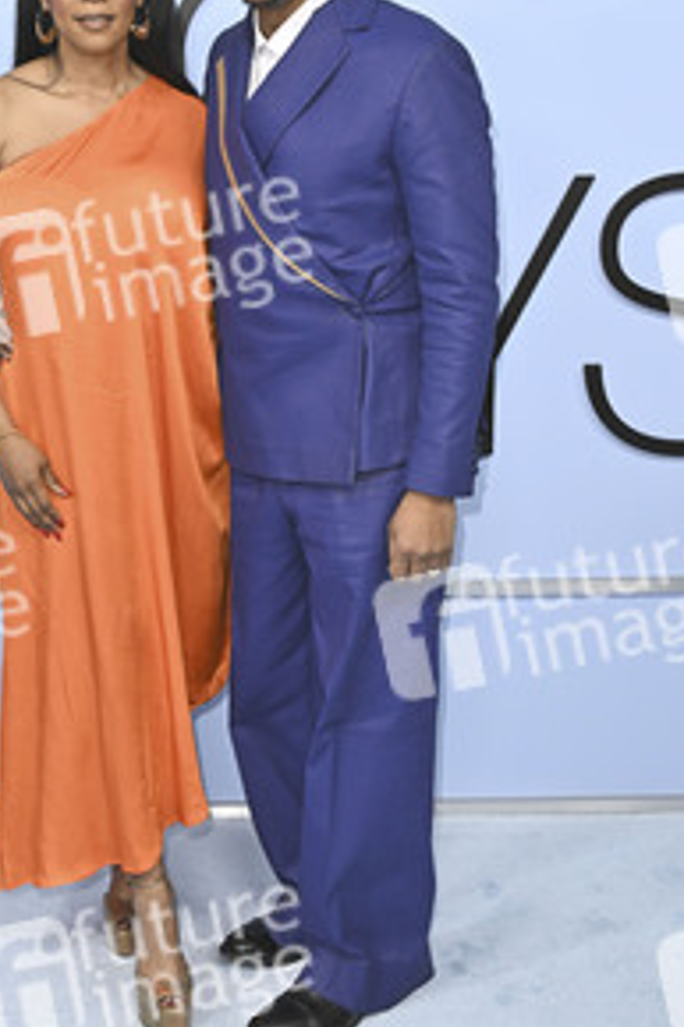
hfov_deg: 26.3
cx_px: 234
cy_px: 439
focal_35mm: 51
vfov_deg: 38.8
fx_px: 1455
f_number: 5.6
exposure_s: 1/320
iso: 1600
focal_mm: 37
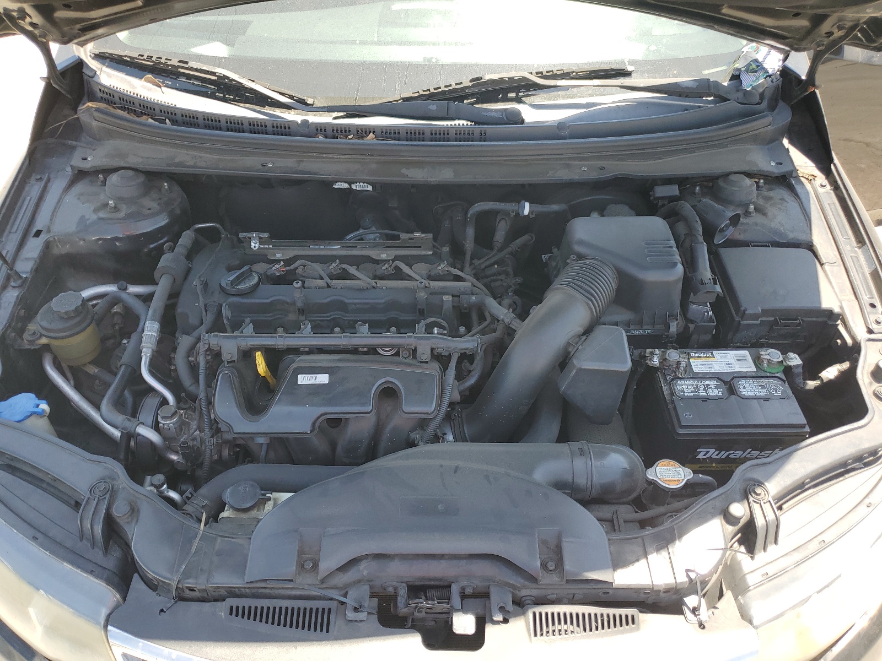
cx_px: 441
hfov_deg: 67.3
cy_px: 330
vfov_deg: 53.1
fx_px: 662
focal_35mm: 26
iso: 50
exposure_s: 1/417
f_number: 1.5
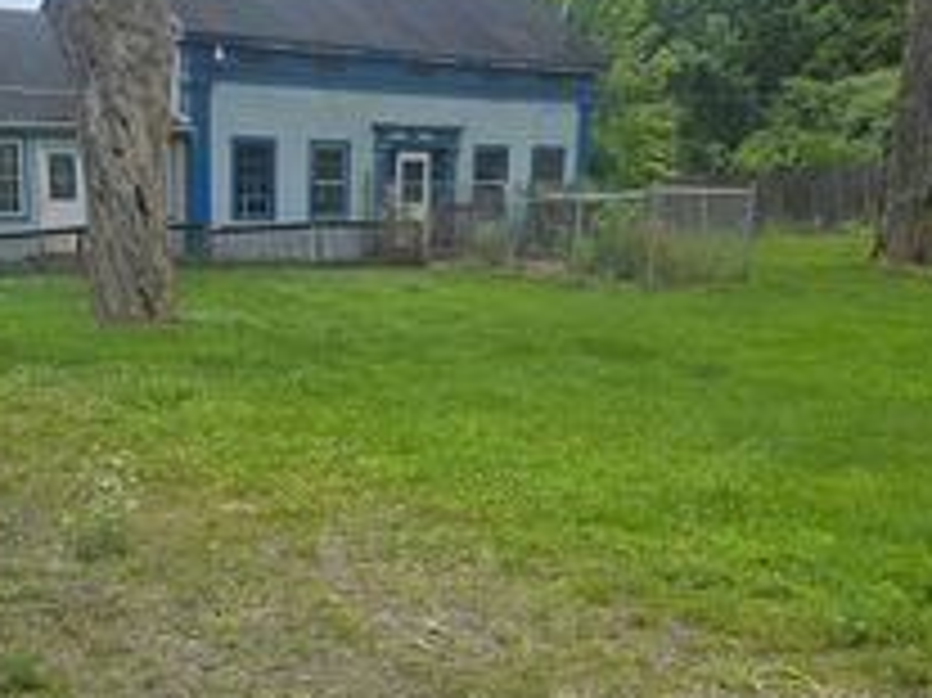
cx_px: 416
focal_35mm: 48
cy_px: 444
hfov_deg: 39.6
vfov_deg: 30.1
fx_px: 1292
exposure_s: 1/544
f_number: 1.7
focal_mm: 6.3
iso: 12
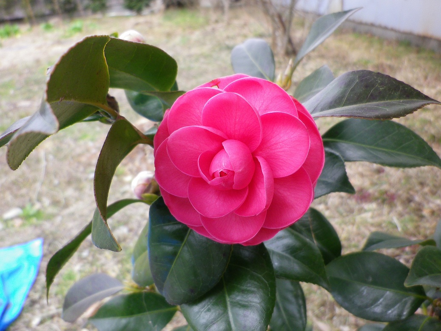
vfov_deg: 49.8
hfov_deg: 63.4
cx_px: 220
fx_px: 357
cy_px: 166
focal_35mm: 28
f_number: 3.2
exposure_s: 1/50
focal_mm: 5
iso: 80
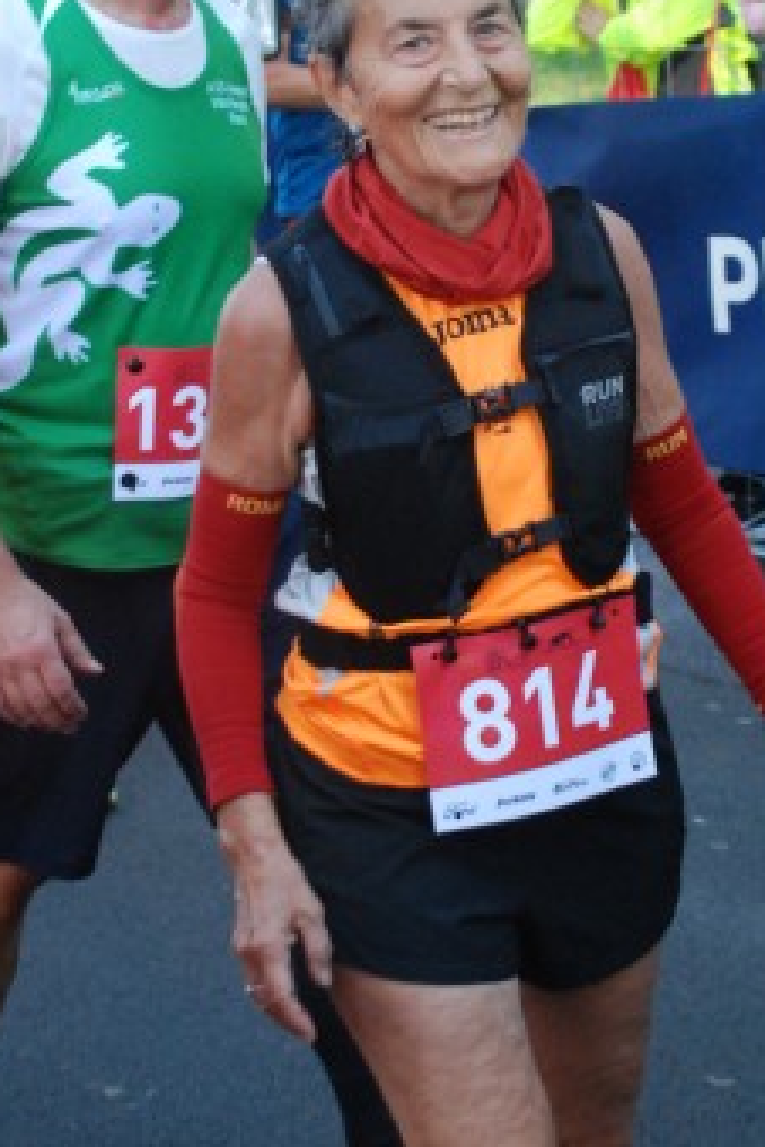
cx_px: 557
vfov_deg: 20.1
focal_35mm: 101
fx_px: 3219
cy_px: 348
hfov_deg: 13.5
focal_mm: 38
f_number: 4.5
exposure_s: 1/200
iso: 1000
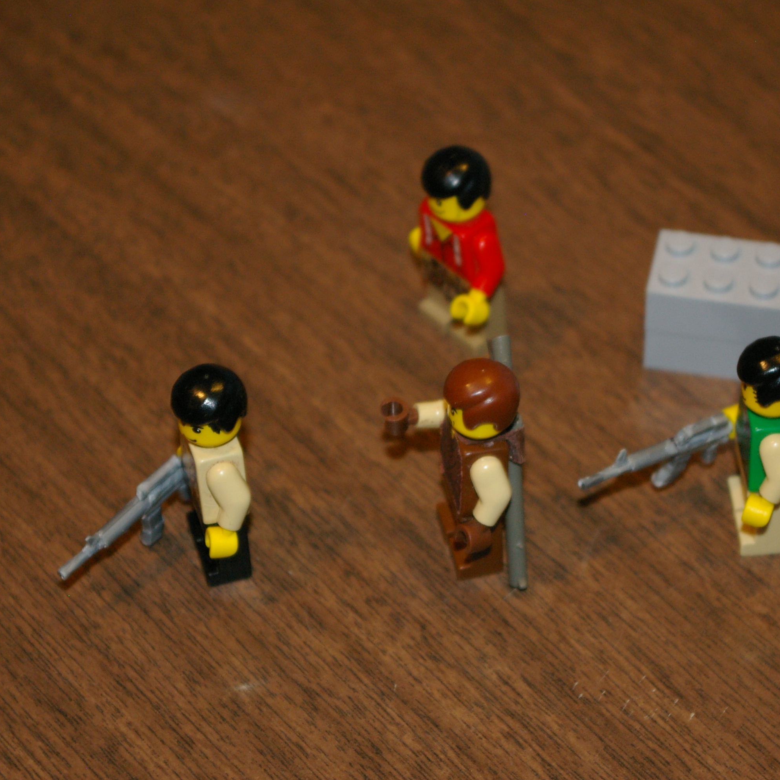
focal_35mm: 106
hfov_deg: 16.5
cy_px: 391
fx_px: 2693
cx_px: 464
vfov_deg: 16.5
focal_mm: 55
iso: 800
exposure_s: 1/60
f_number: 5.6
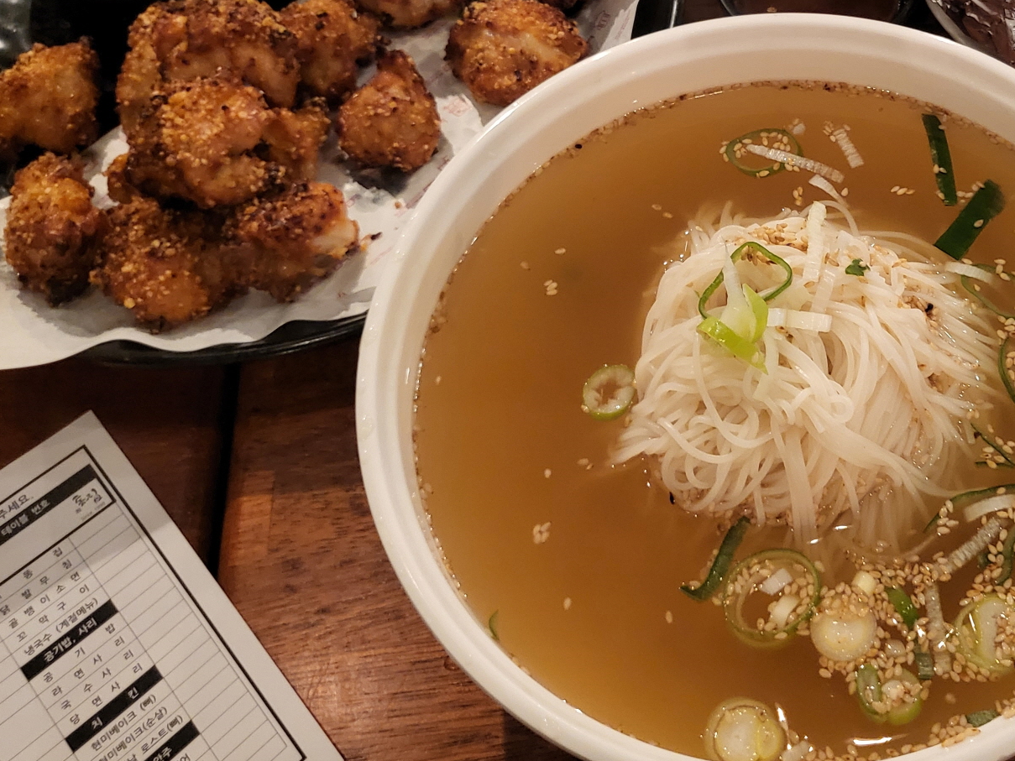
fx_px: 1261
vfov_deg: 32.9
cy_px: 183
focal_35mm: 43
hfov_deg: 41.7
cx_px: 828
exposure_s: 1/30
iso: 640
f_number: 1.8
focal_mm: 4.25
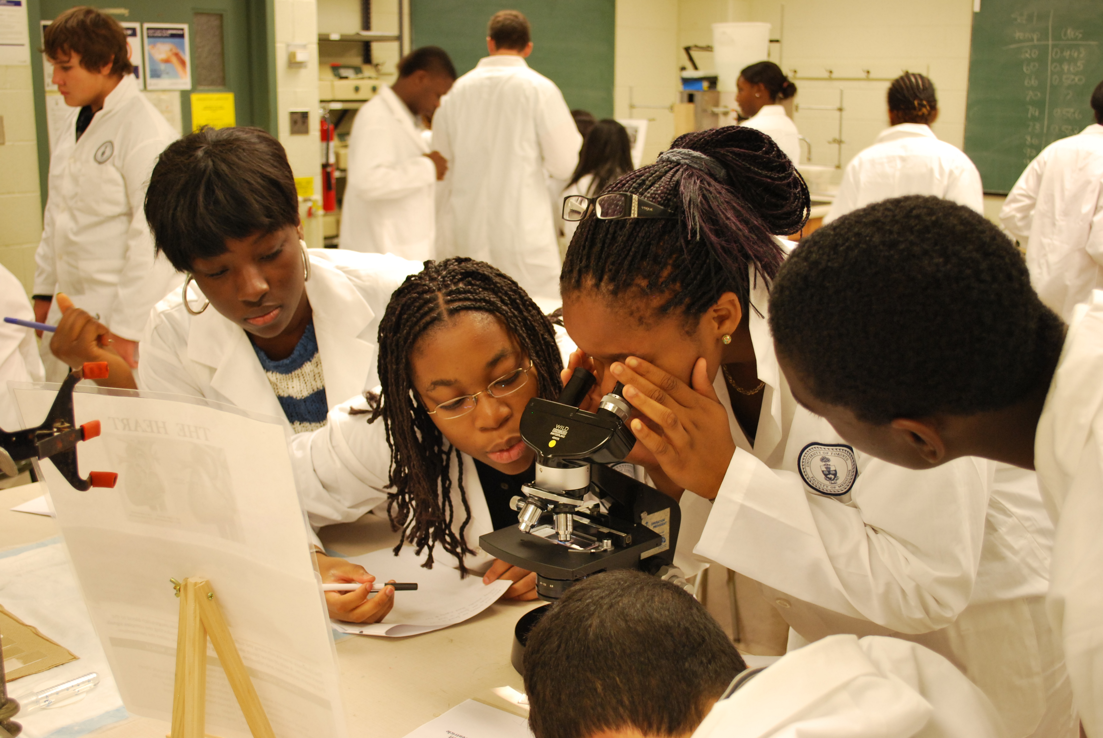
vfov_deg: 32.0
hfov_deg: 46.3
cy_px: 369
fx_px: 1288
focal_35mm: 42
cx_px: 552
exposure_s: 1/30
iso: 450
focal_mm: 28
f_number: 4.5
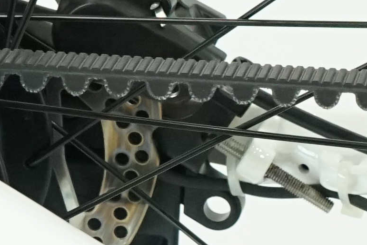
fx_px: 2854
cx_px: 867
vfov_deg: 4.9
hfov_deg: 7.0
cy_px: 239
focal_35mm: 280
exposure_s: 1/200
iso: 2500
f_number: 6.3
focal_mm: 36
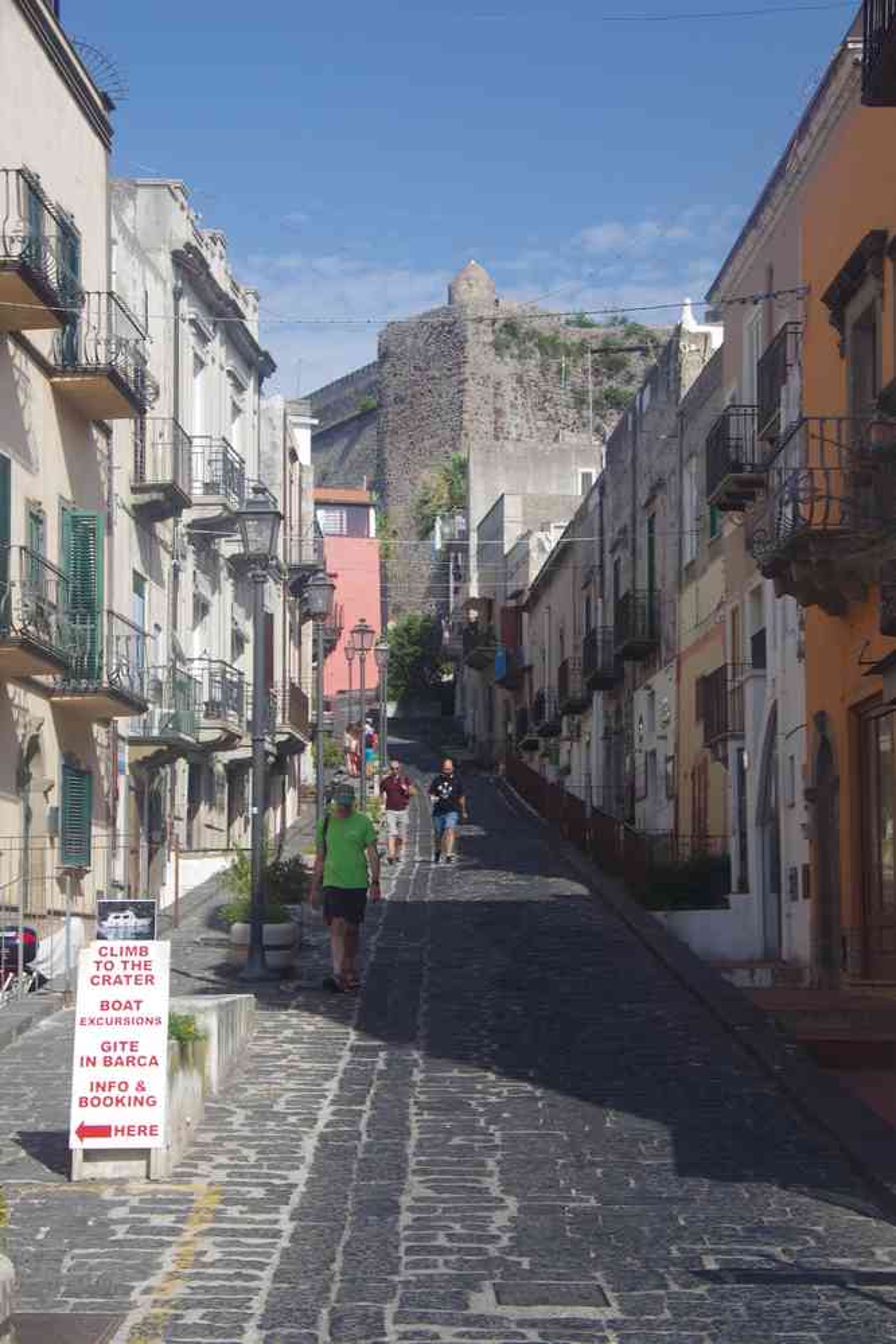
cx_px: 448
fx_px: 2688
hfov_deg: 18.9
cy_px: 672
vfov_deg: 28.1
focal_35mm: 72
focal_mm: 47.5
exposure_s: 1/100
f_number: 11
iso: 200
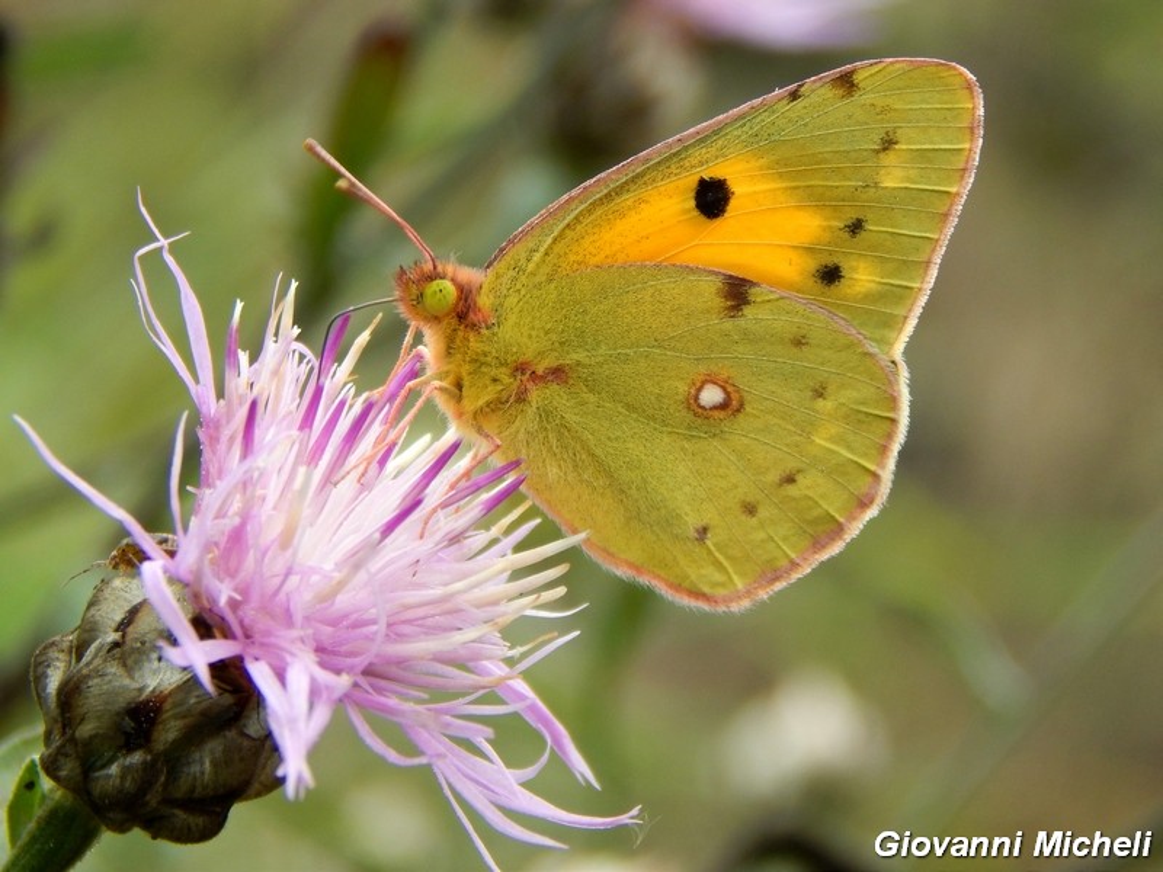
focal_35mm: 184
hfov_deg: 10.7
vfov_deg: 8.1
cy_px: 436
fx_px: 6182
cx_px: 582
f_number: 5.3
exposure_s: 1/100
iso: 125
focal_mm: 32.8
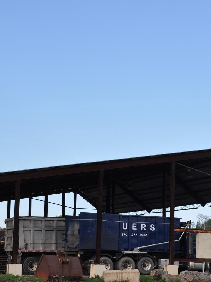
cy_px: 179
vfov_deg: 26.2
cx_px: 193
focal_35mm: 74
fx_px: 602
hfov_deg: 19.5
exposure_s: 1/320
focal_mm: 26
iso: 200
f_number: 9
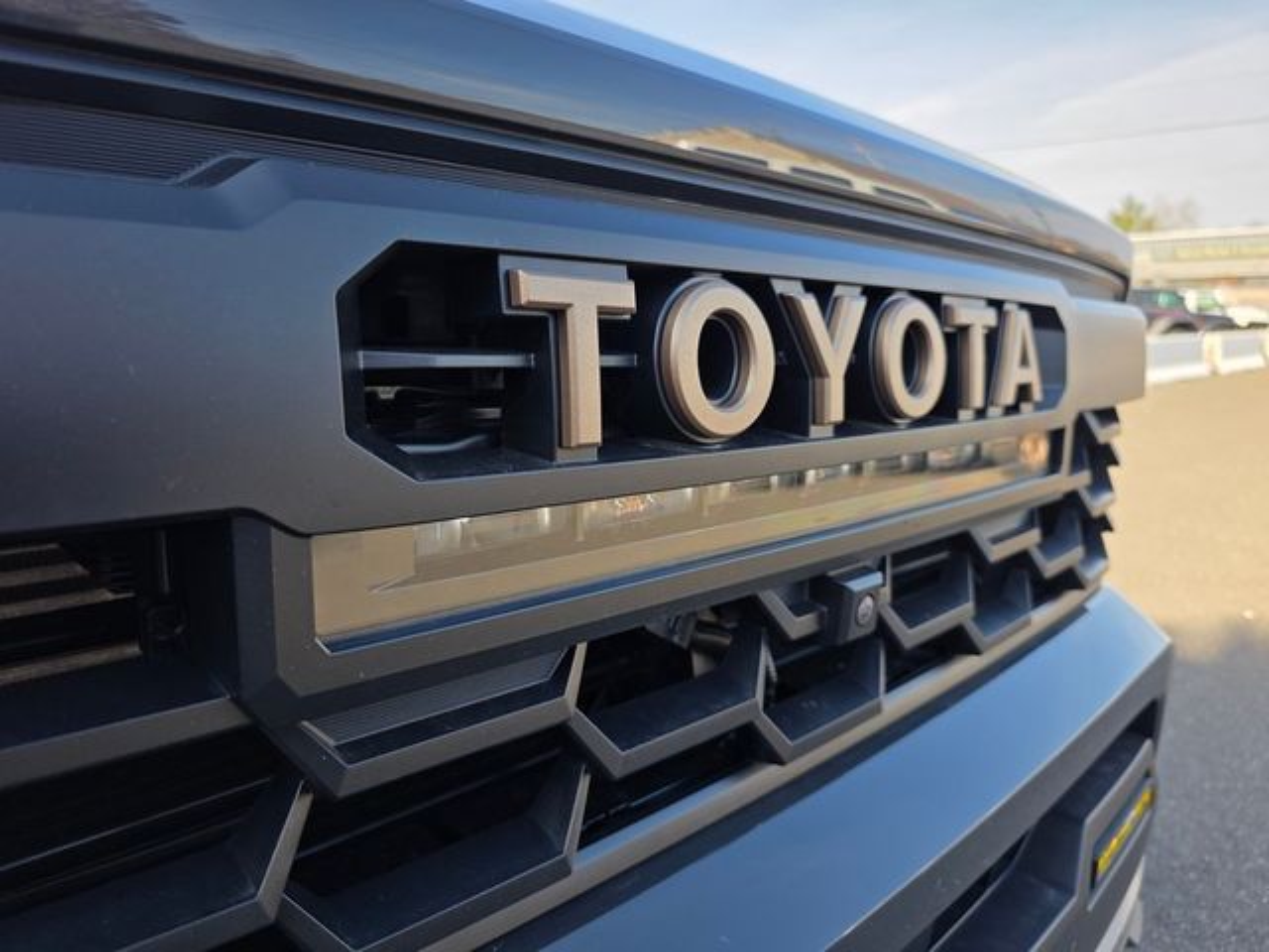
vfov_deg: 58.9
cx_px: 634
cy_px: 476
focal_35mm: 23
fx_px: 843
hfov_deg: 73.9
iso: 80
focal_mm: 6.3
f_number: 1.7
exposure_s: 1/1593
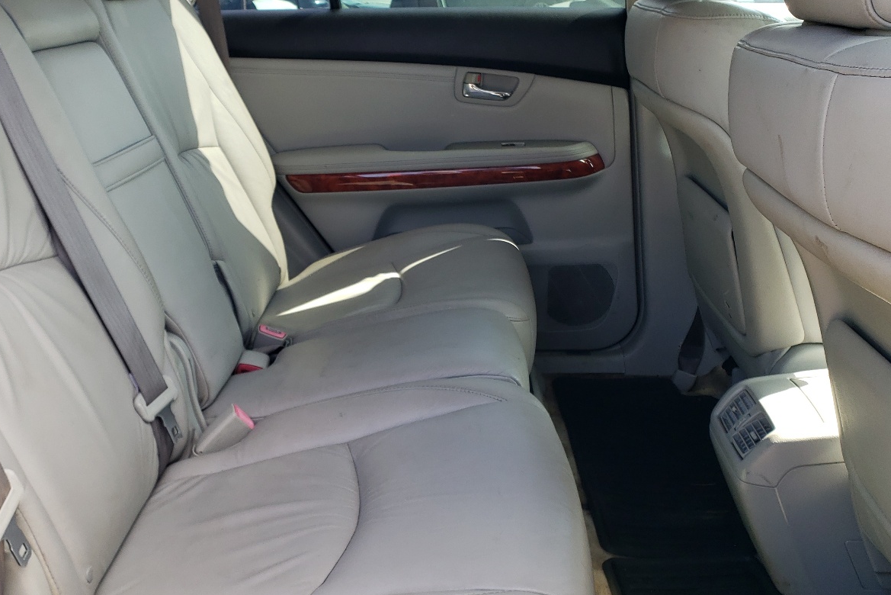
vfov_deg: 36.0
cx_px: 342
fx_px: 916
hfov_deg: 51.4
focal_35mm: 37
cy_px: 311
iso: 50
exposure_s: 1/116
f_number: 1.5
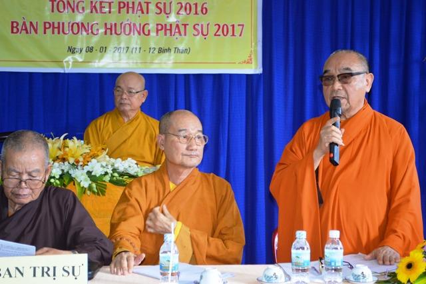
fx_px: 852
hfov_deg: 28.1
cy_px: 142
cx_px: 213
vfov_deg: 18.9
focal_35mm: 72
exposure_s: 1/60
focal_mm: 48
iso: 900
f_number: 5.3
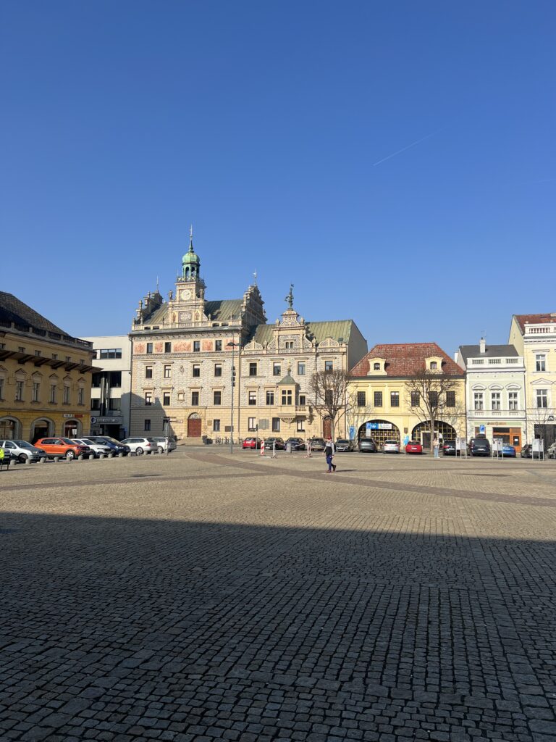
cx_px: 278
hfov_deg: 53.1
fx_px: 557
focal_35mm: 26
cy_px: 371
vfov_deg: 67.3
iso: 50
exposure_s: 1/4831
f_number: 1.5
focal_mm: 5.7
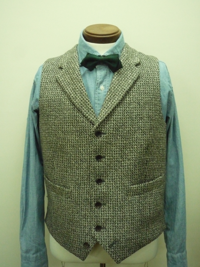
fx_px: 300
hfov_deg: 36.8
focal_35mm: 39
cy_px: 134
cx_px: 100
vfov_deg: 47.9
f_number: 4
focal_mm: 6.8
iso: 800
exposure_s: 1/40
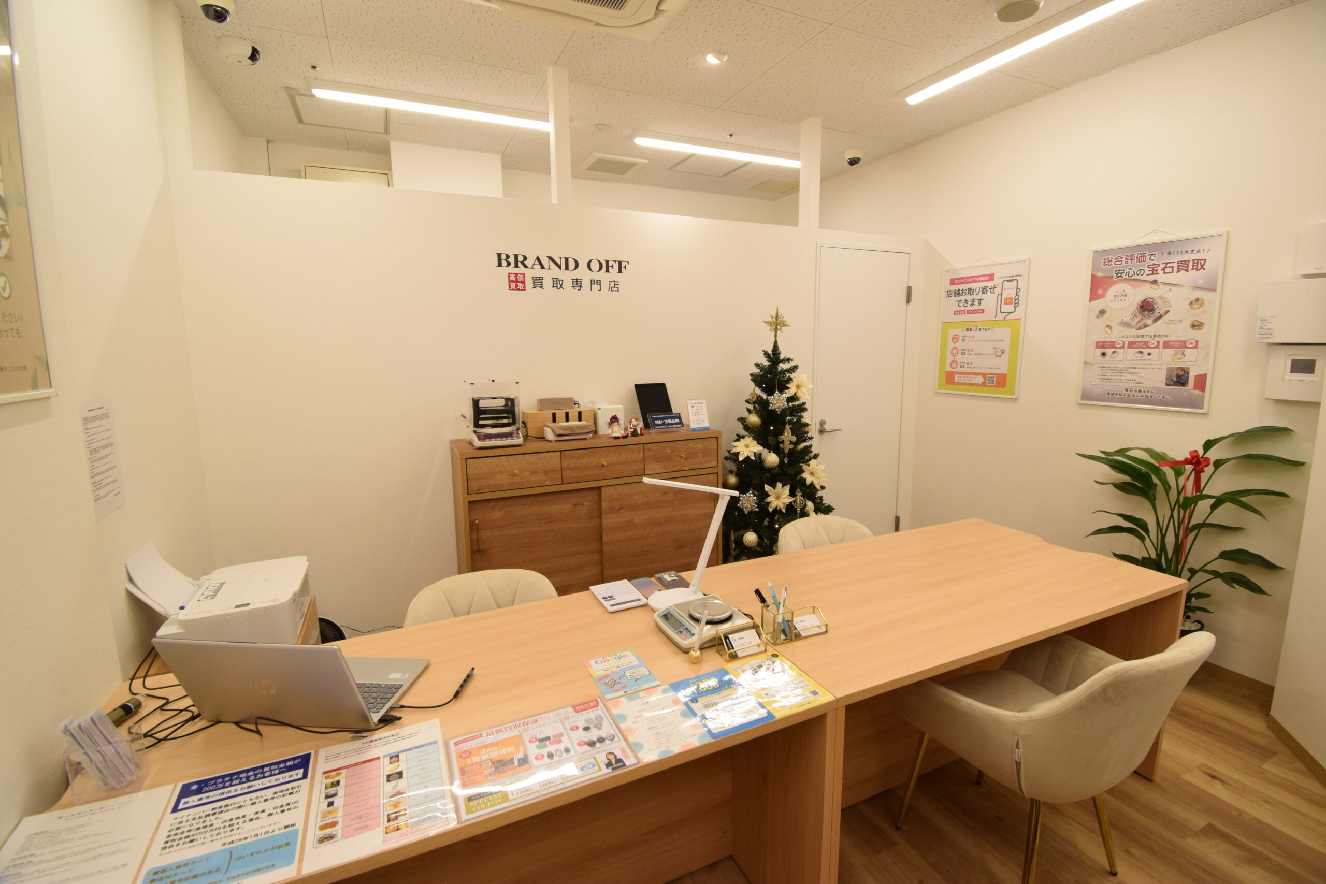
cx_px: 663
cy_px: 442
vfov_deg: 77.3
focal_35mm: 15
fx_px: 552
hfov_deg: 100.4
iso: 800
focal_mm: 10
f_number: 8
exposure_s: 1/100
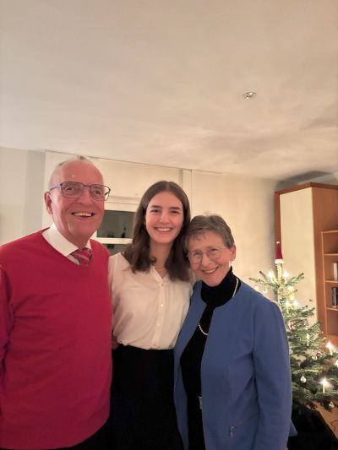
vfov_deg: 67.3
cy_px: 225
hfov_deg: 53.1
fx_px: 338
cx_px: 169
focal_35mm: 26
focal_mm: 5.96
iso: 1000
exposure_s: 1/17
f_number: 1.6
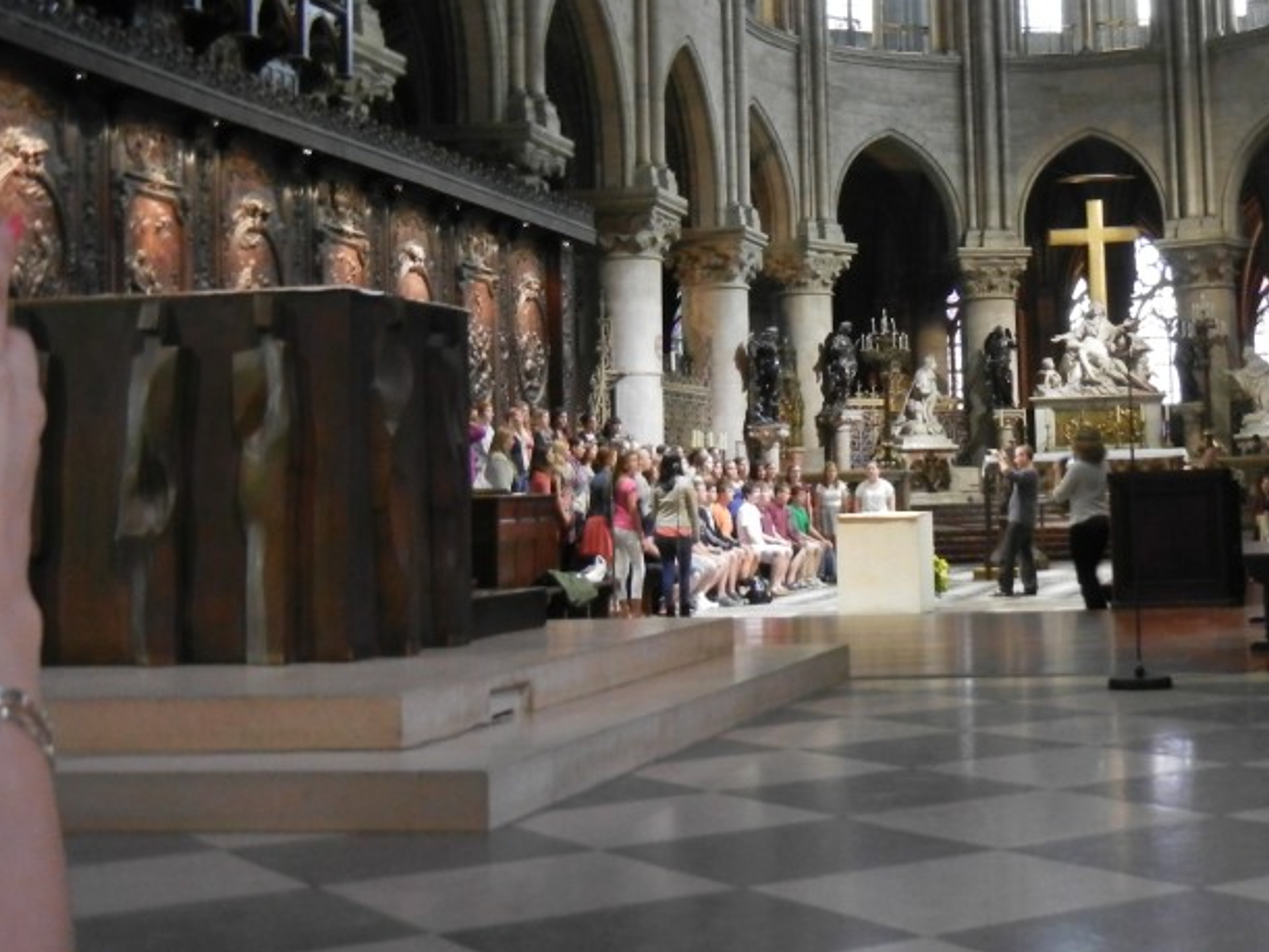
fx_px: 2089
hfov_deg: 33.2
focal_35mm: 57
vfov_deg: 25.5
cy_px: 316
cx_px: 945
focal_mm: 6.2
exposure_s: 1/2
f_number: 3.6
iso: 200
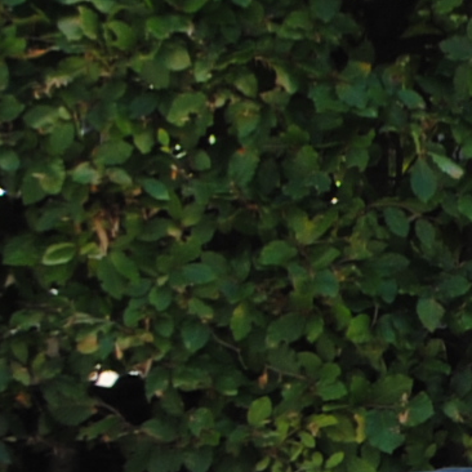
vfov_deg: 4.6
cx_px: 1462
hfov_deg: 4.4
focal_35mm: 384
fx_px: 5924
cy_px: 414
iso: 125
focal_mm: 38
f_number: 5.6
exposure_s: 1/125
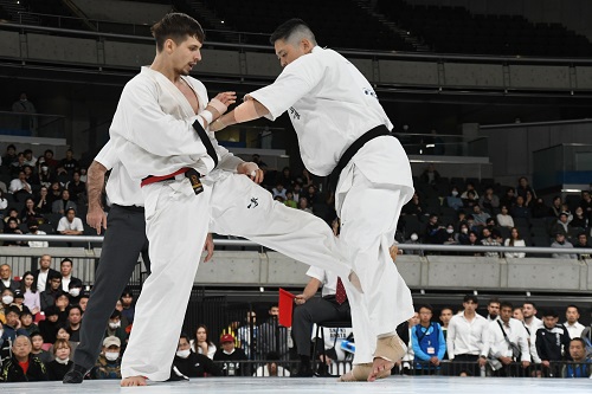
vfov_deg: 13.0
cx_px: 296
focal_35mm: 105
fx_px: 1726
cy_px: 197
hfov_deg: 19.5
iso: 3200
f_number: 7.1
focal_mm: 70
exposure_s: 1/640
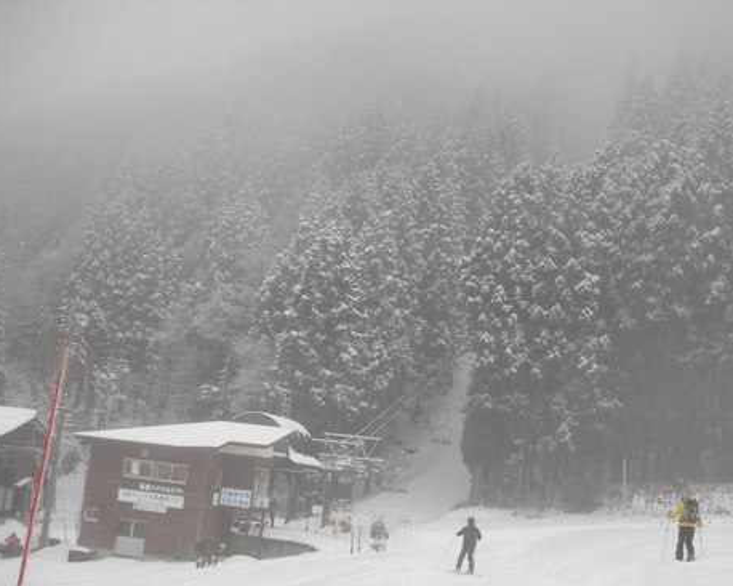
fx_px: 1171
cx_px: 407
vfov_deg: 28.1
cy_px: 329
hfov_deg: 34.7
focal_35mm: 54
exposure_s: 1/310
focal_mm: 7.7
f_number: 3.5
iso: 50
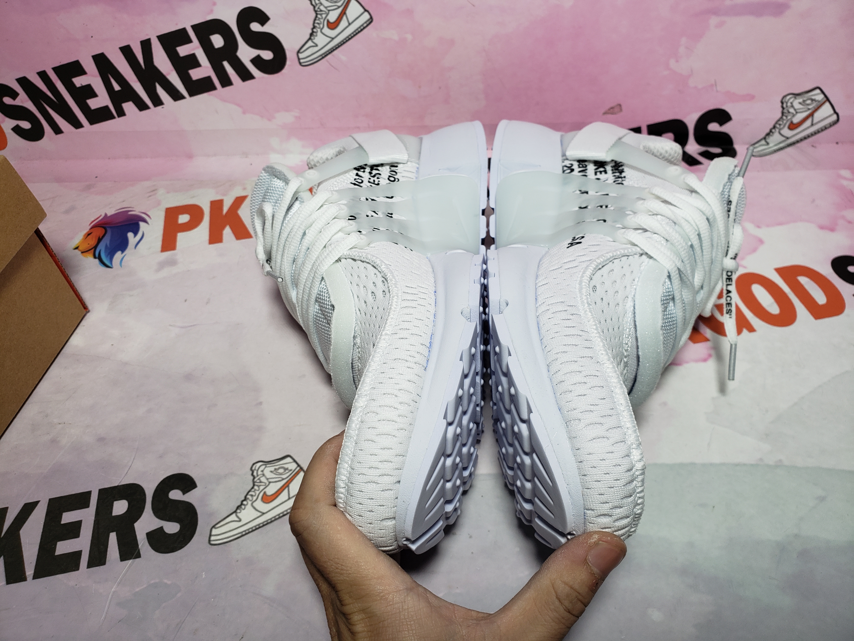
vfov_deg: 53.1
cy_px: 320
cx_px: 427
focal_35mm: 26
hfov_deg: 67.3
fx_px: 641
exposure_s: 1/277
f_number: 2.4
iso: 50
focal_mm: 4.3
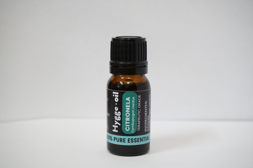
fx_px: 485
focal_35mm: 69
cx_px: 126
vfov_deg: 19.7
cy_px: 84
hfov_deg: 29.2
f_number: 5.6
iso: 3200
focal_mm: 46
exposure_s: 1/80
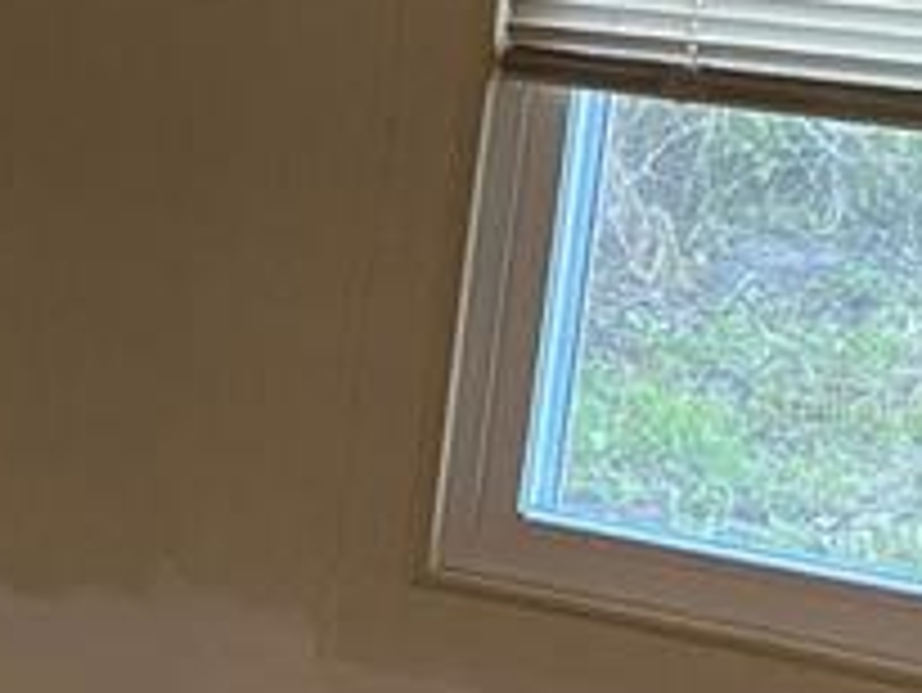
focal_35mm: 130
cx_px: -1282
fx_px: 3465
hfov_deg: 12.2
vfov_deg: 11.4
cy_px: 405
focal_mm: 4.25
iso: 400
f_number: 1.8
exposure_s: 1/60
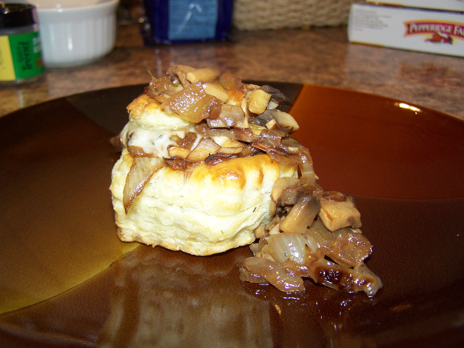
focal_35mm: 38
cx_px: 232
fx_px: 509
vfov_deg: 37.7
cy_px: 174
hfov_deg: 49.0
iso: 80
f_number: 2.8
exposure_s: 1/60
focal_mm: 6.3
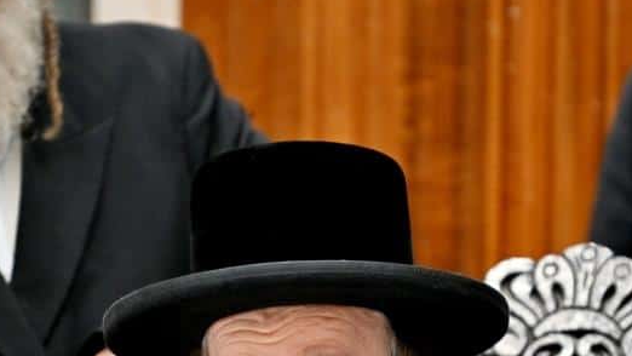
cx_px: 355
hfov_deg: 3.5
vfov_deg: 2.0
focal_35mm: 616
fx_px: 10326
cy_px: 401
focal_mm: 200
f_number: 2.8
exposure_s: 1/250
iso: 500
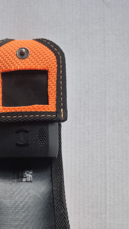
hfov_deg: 33.3
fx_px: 207
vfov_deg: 57.1
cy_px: 147
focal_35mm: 34
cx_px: 20
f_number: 1.8
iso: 500
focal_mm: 5.4
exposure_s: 1/100
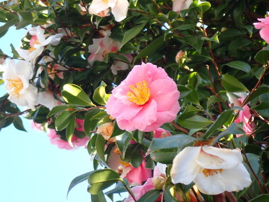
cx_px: 134
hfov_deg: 19.6
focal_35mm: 100
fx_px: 778
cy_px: 101
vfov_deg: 14.8
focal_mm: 18
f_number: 4.9
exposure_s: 1/125
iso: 200
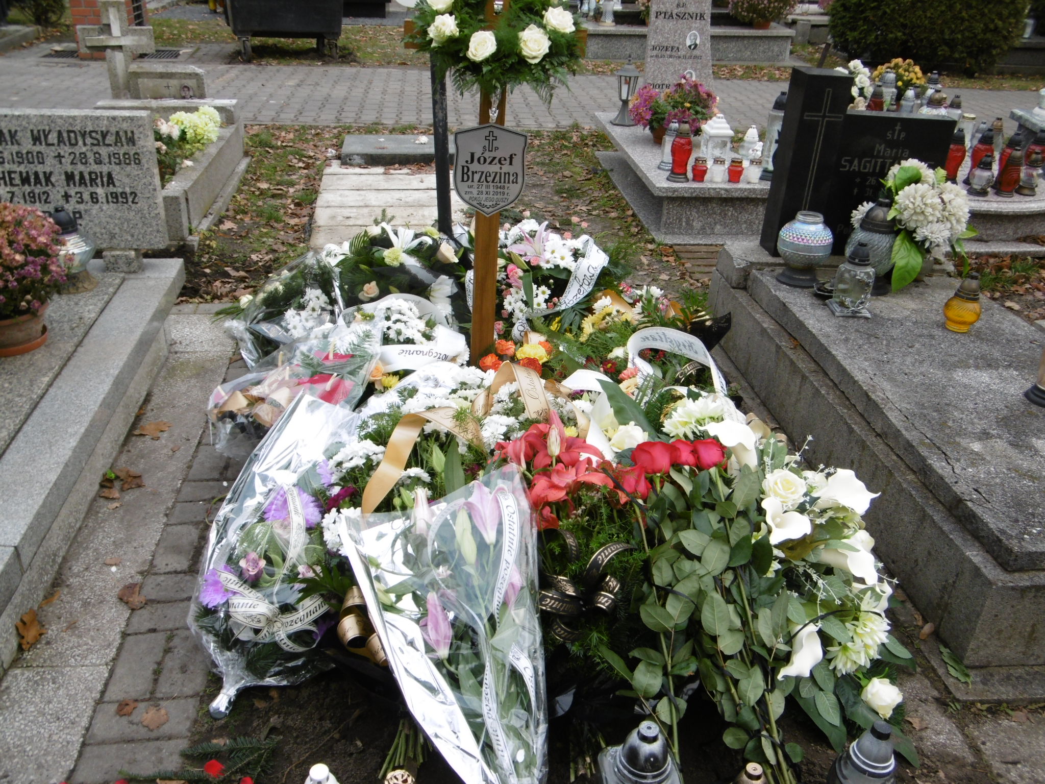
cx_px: 522
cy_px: 392
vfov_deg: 44.2
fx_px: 966
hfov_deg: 56.8
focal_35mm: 32
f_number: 3.5
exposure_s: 1/125
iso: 100
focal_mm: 5.8
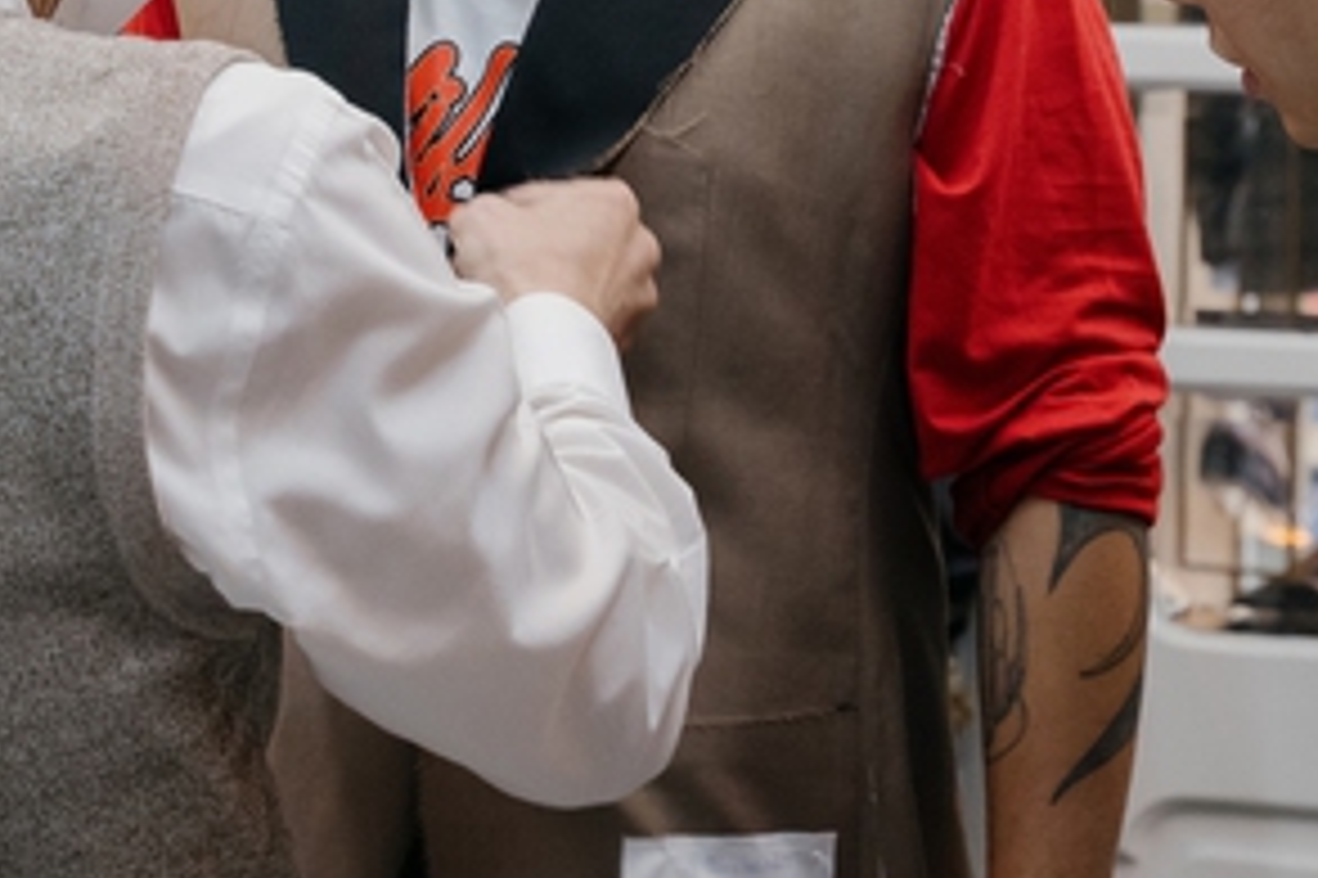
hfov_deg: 15.2
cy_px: 79
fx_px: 4940
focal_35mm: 135
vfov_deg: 10.1
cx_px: 666
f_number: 5.6
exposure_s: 1/125
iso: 2500
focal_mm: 46
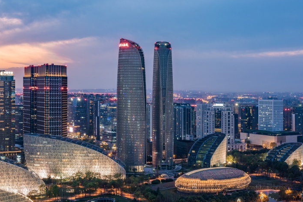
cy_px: 102
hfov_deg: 34.5
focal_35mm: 58
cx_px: 144
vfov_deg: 23.4
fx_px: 488
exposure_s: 1/2
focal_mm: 34
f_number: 8
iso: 100
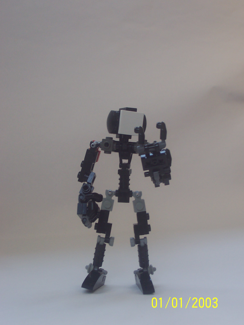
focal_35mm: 71
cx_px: 122
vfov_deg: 27.4
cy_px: 162
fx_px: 667
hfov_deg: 20.7
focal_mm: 10.8
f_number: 4
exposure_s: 1/90
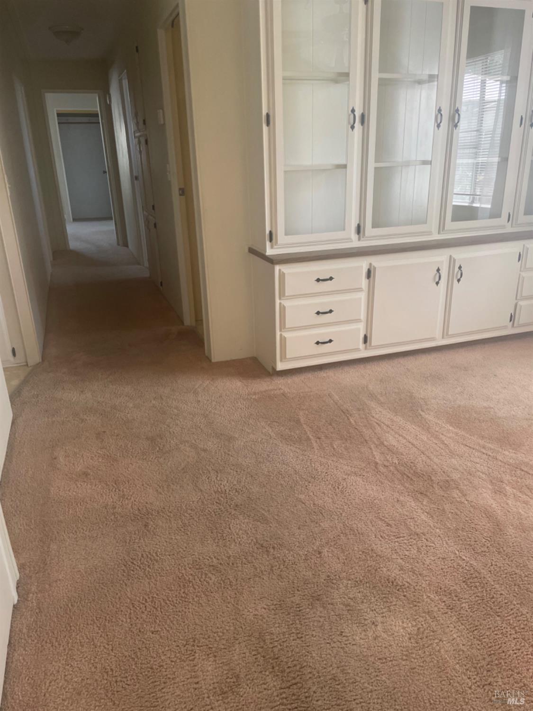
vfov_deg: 67.3
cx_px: 266
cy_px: 356
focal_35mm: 26
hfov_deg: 53.1
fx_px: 534
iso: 125
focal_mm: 4.2
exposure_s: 1/112
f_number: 1.6
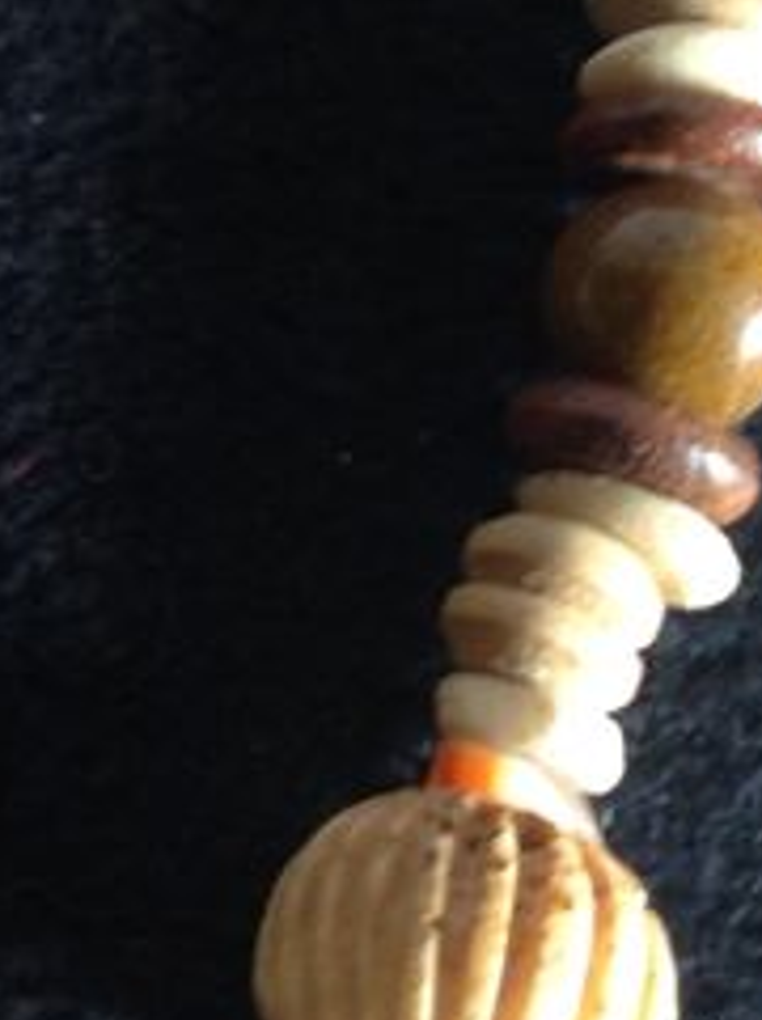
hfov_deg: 9.8
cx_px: -506
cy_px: -89
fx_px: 4267
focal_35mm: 145
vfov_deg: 13.4
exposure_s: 1/15
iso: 80
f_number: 2.4
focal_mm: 4.28
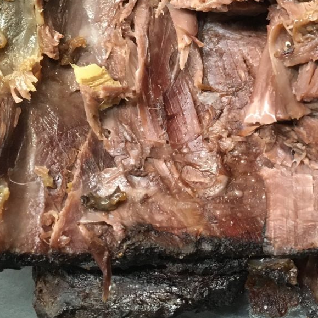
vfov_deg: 24.6
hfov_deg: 24.7
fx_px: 707
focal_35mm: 68
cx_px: 283
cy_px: 31
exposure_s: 1/17
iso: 200
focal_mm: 4.15
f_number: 2.2
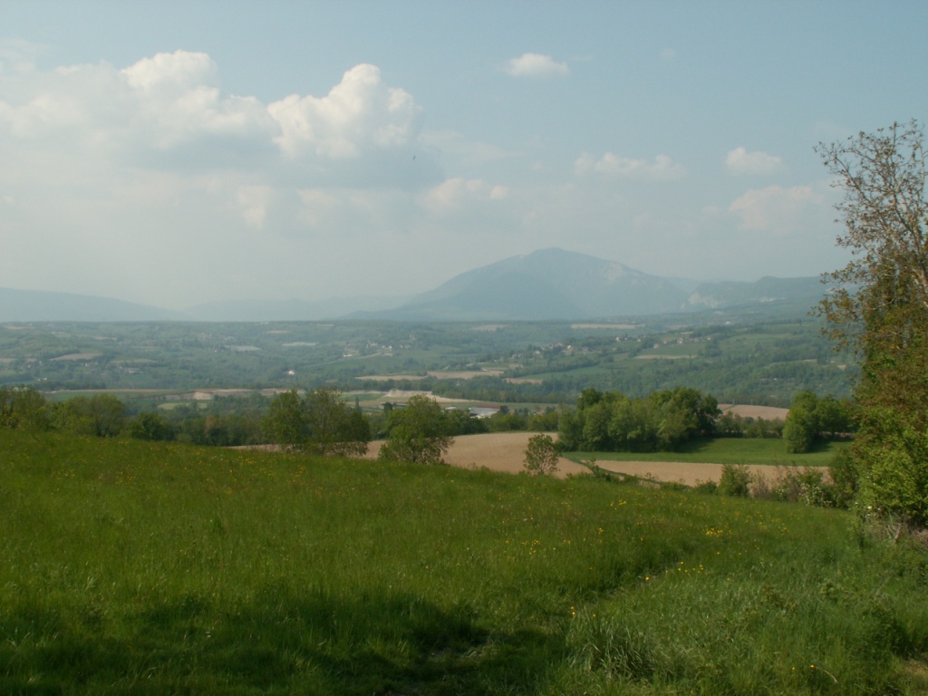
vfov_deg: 36.8
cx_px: 464
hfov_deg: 47.9
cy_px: 348
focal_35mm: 39
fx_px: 1046
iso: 50
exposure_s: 1/200
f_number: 8
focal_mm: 6.45
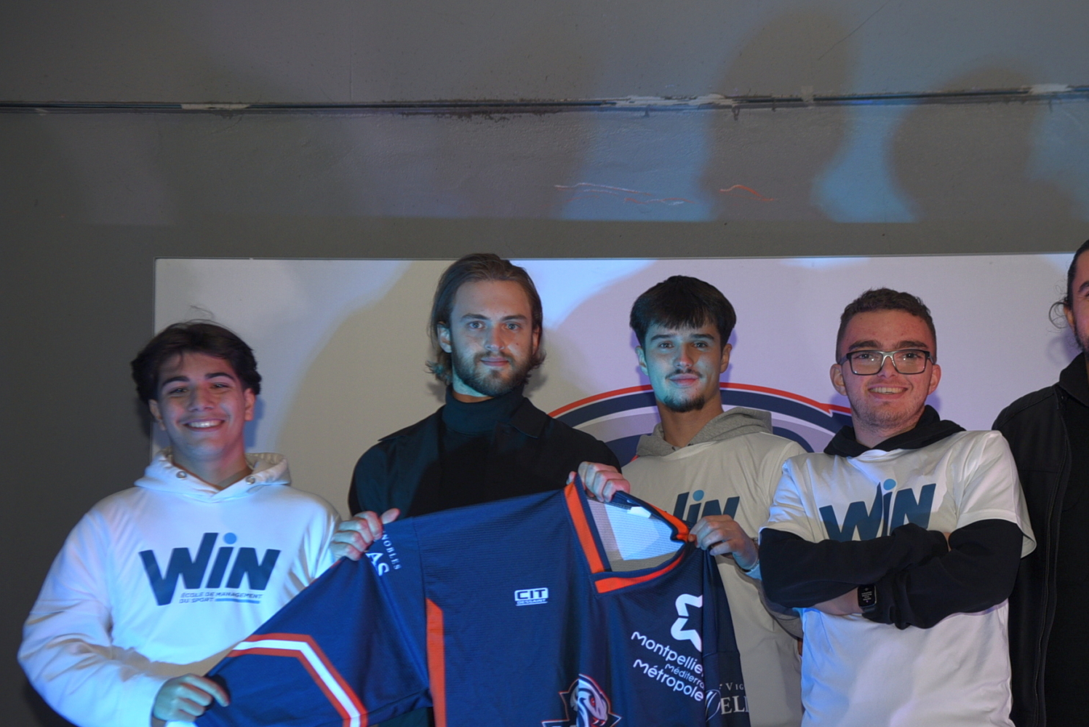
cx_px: 790
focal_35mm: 65
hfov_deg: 30.5
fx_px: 1967
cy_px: 555
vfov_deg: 20.7
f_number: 4
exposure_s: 1/80
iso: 400
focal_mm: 38
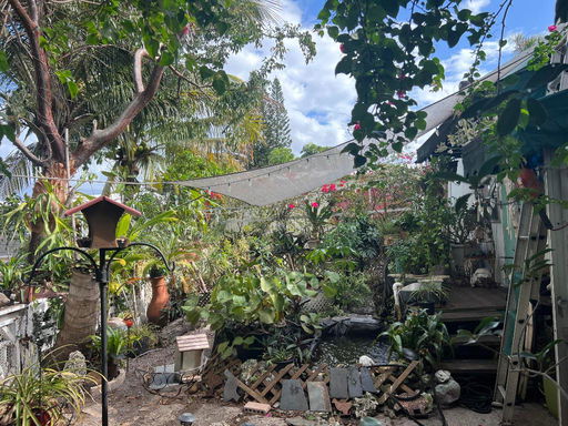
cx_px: 284
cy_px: 213
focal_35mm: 26
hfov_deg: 67.3
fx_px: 427
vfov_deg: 53.1
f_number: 1.5
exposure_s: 1/1196
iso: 50
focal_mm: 5.7
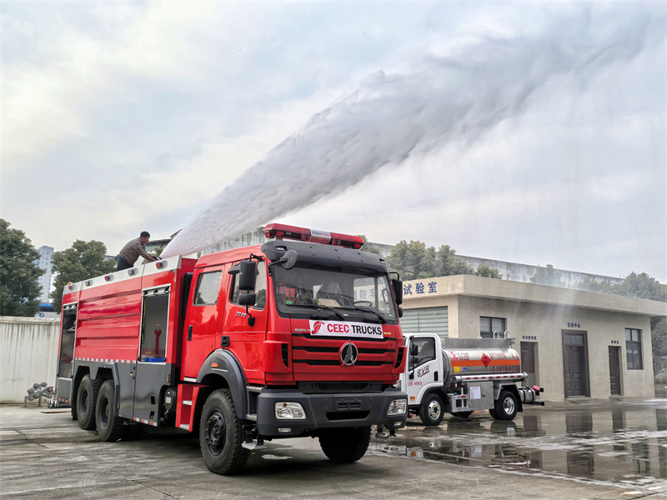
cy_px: 250
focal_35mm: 33
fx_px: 636
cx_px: 334
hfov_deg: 55.4
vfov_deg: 42.9
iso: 50
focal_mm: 5.75
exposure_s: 1/3891
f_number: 1.4
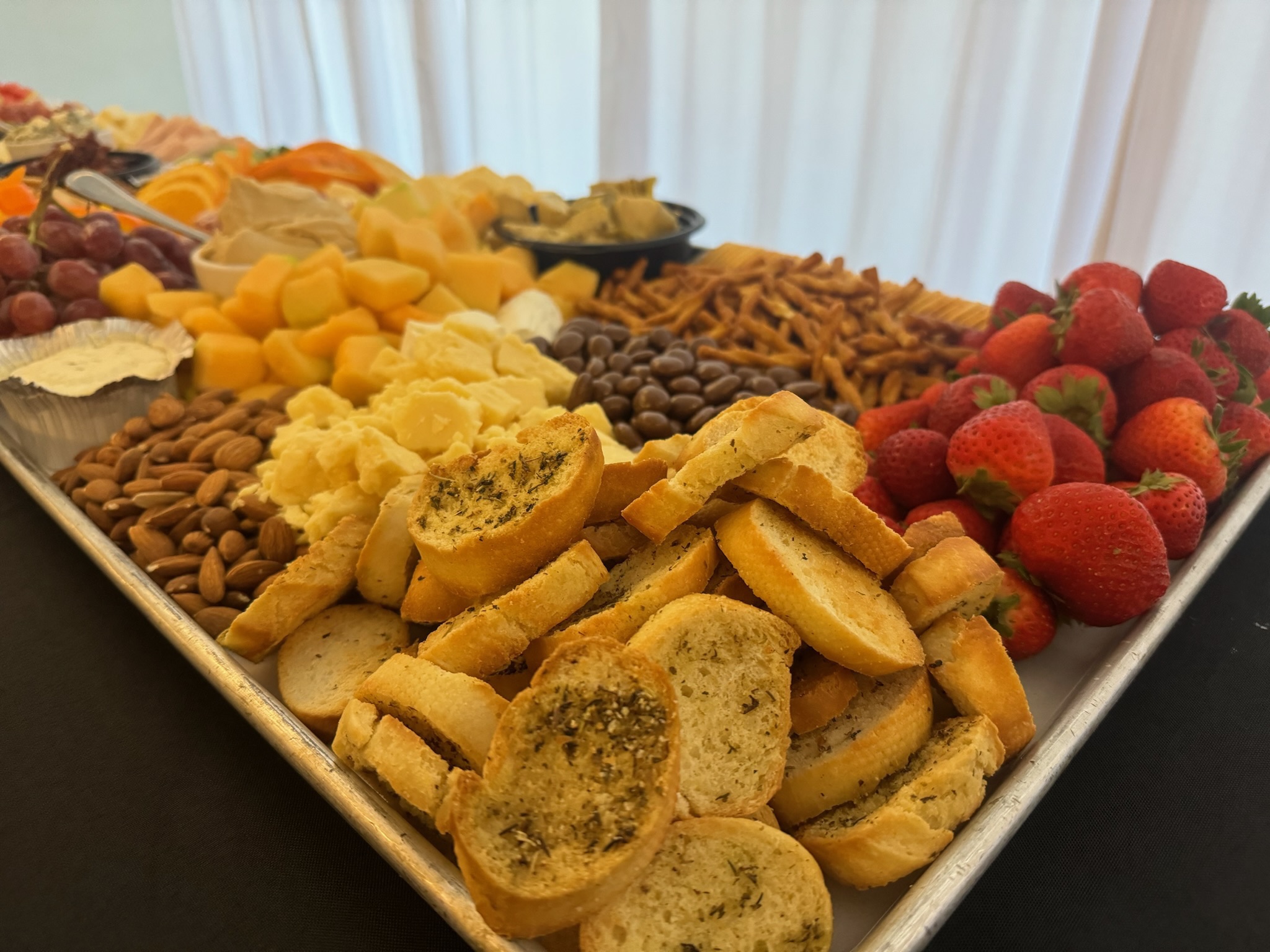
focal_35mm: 24
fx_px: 881
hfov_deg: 71.6
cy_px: 476
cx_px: 635
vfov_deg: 56.8
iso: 640
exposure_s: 1/60
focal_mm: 6.76
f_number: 1.78
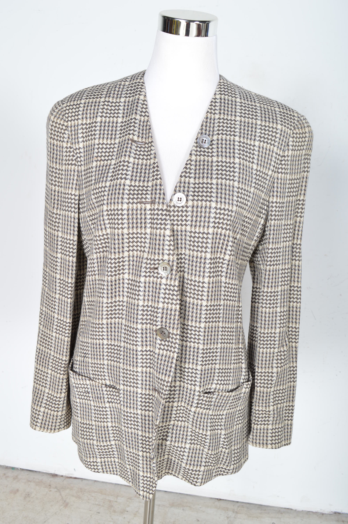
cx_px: 174
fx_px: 523
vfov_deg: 53.2
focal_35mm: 36
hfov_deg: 36.8
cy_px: 262
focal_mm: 24
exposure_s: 1/200
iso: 100
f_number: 8
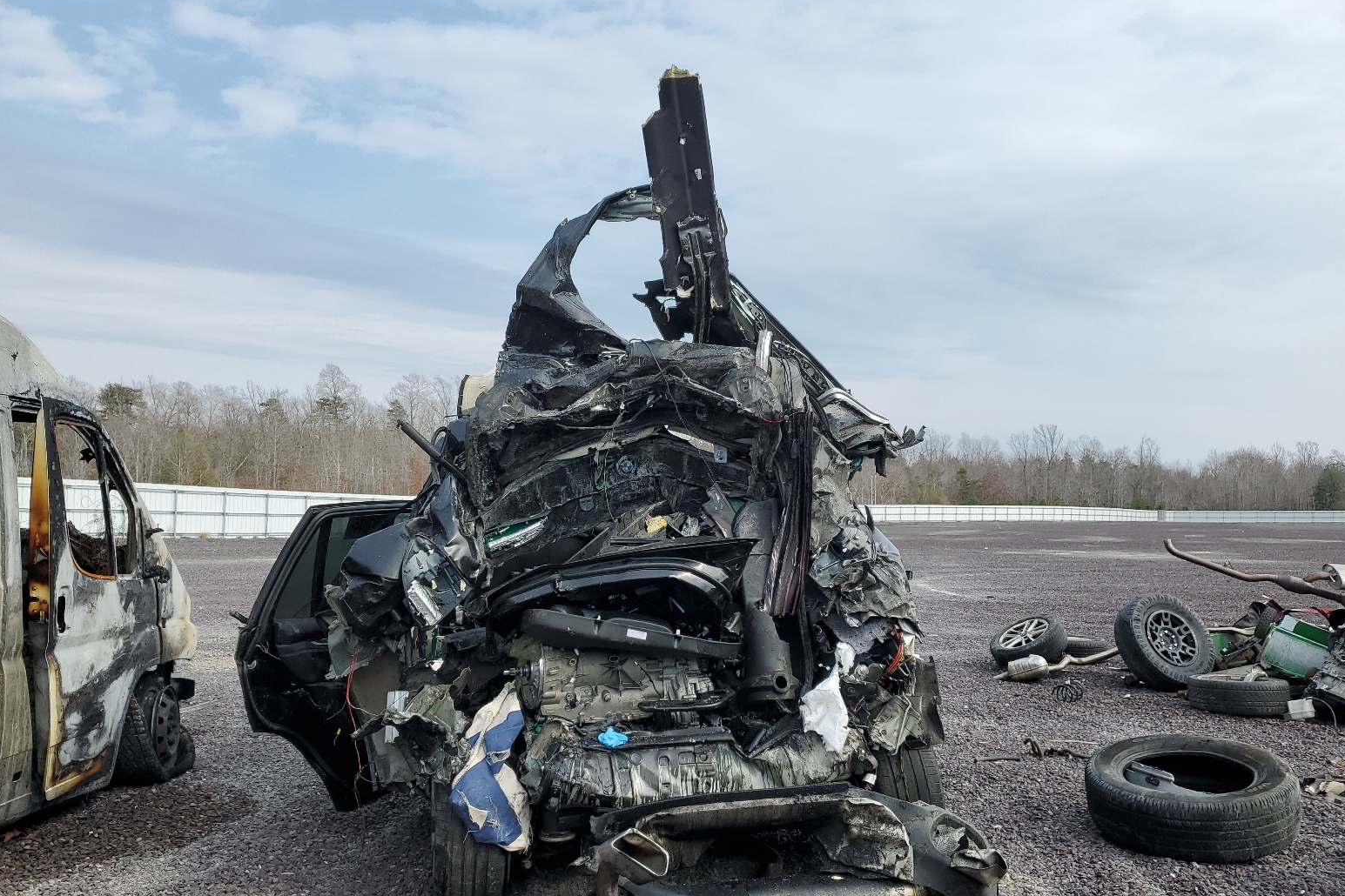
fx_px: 1046
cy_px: 514
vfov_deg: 46.3
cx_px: 667
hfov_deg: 65.5
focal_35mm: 28
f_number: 1.5
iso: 50
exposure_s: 1/2500
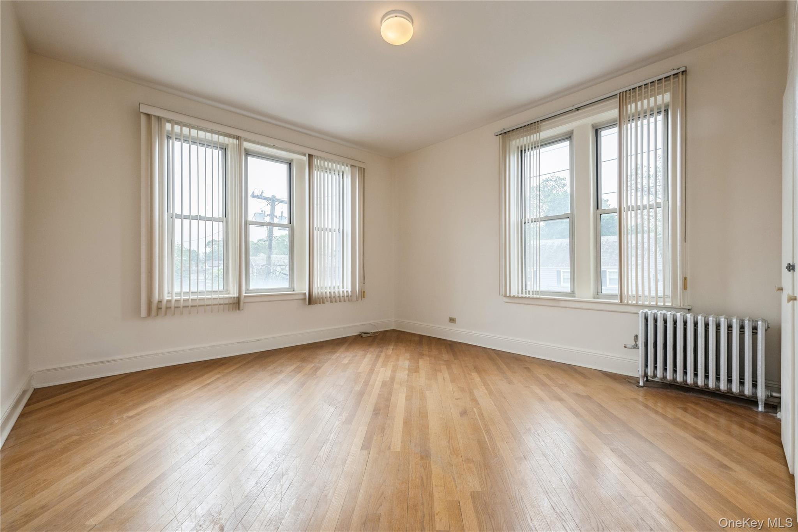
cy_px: 266
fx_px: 332
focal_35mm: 15
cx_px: 399
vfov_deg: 77.3
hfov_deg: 100.4
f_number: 11
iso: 400
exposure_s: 1/100
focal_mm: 15
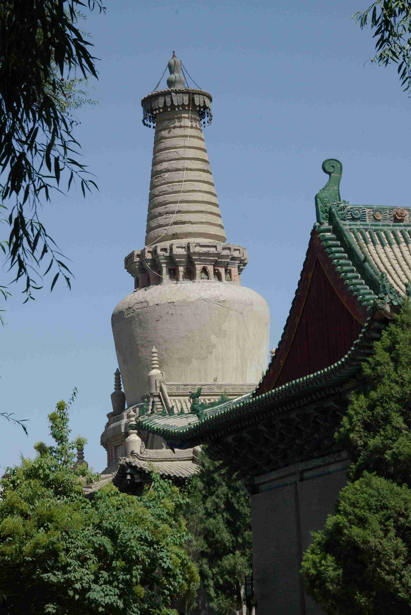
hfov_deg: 15.2
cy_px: 308
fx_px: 1540
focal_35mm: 90
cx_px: 206
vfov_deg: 22.6
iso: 400
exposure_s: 1/250
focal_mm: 60
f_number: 19
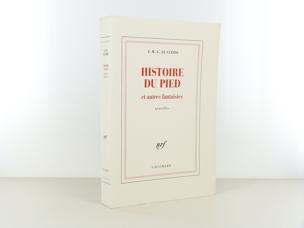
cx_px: 152
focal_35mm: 53
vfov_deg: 27.5
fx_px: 465
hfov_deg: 36.2
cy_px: 114
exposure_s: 1/60
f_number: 3.2
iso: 100
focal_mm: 9.4
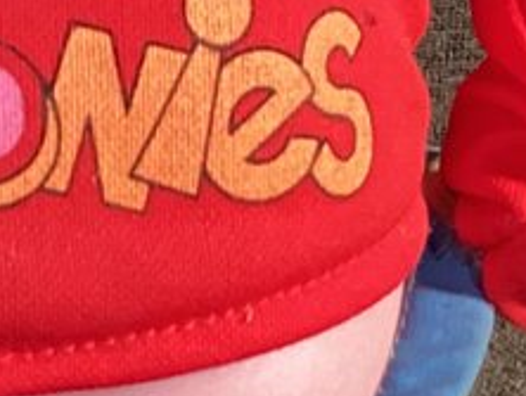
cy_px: 91
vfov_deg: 7.0
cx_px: -84
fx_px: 3210
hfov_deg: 9.3
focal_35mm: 211
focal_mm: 3.3
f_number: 2.4
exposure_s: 1/60
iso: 400
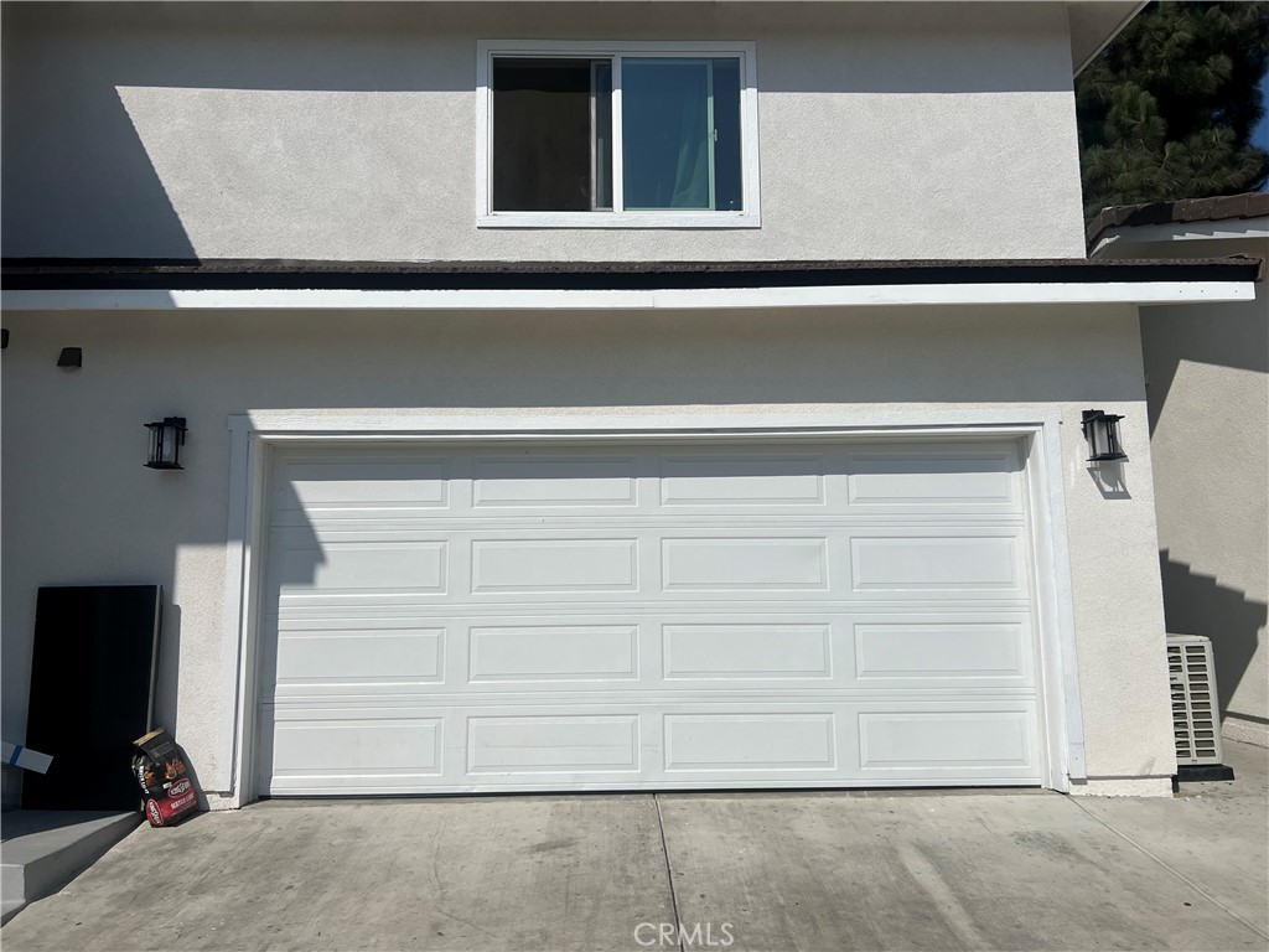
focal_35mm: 26
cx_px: 634
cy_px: 476
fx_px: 953
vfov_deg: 53.1
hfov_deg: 67.3
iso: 50
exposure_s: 1/16393
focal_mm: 5.7
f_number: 1.5
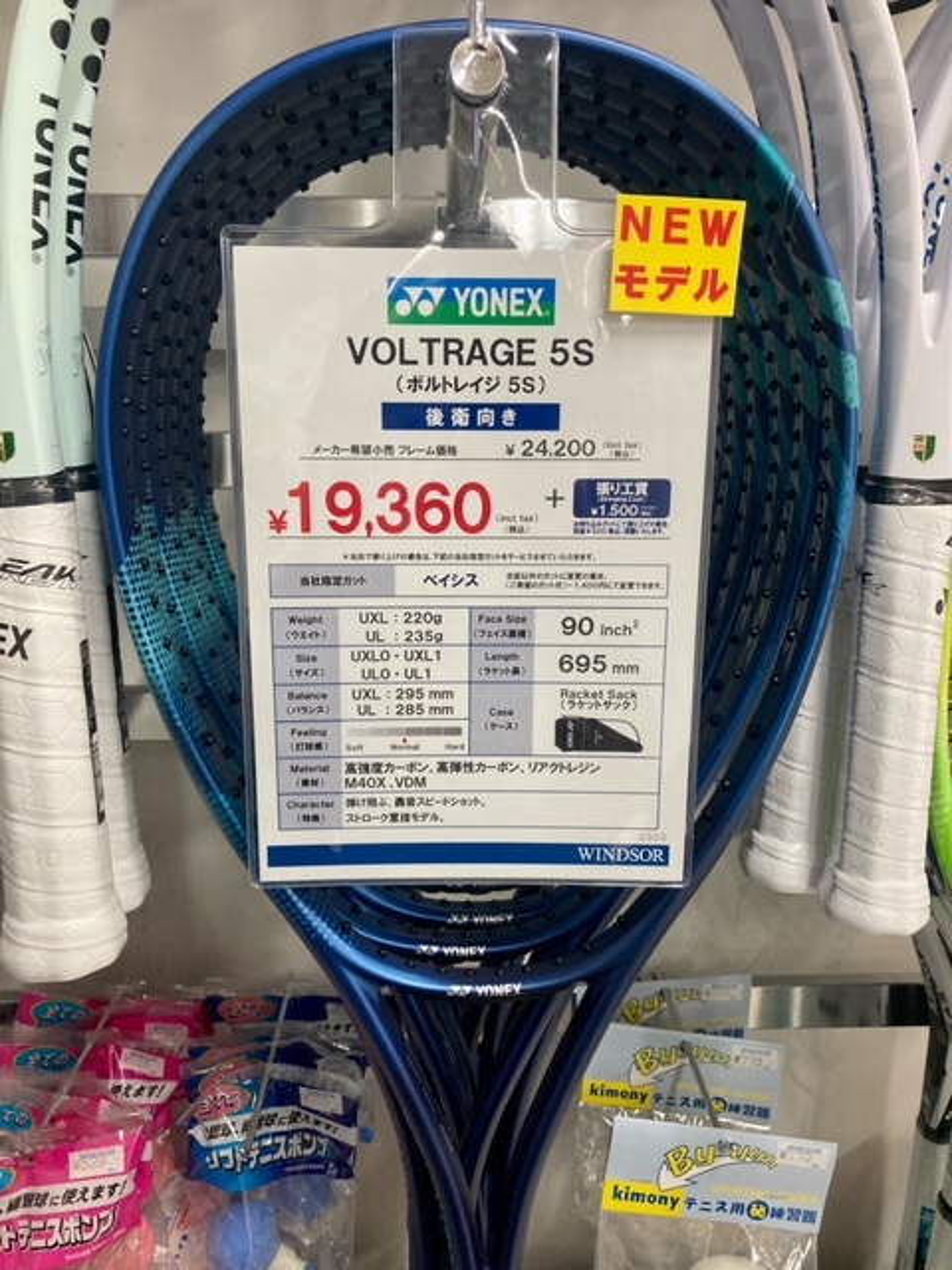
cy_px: 635
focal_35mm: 28
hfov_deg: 49.7
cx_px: 476
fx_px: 1027
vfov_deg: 63.4
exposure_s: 1/62
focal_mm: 3.99
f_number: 1.8
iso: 80
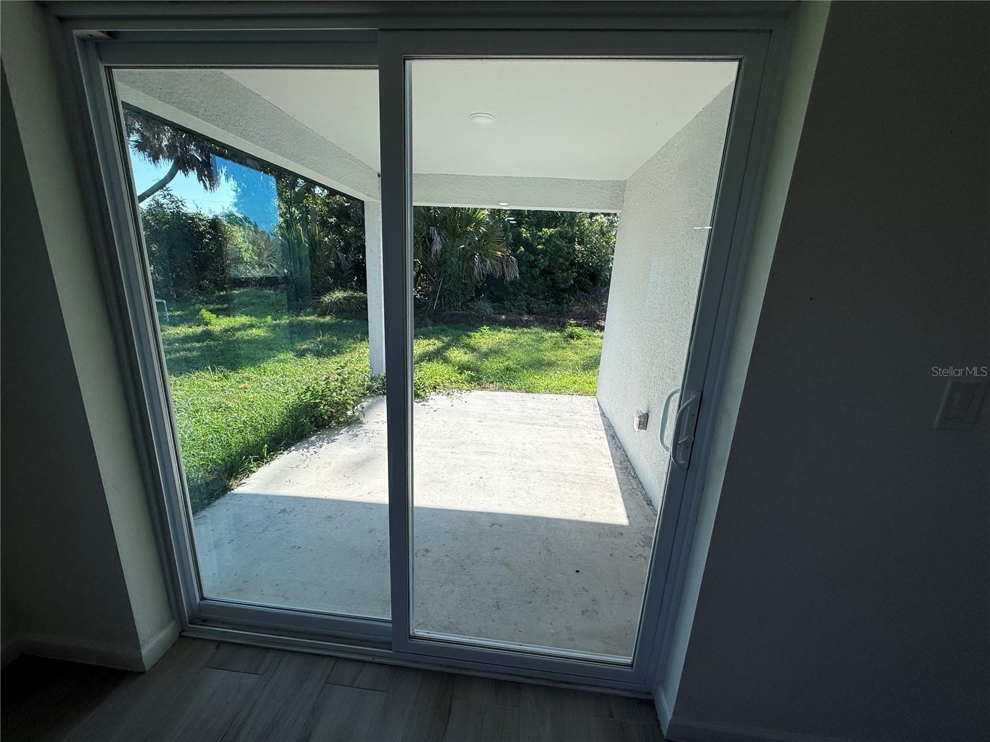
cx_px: 495
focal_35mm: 14
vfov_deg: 85.7
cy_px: 371
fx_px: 400
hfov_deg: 102.1
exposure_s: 1/830
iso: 50
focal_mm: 2.22
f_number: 2.2
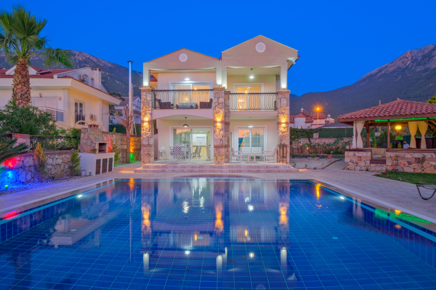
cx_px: 219
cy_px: 150
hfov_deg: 90.0
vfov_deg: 67.4
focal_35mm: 18
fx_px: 218
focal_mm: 11.5
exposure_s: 1.5
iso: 160
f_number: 8
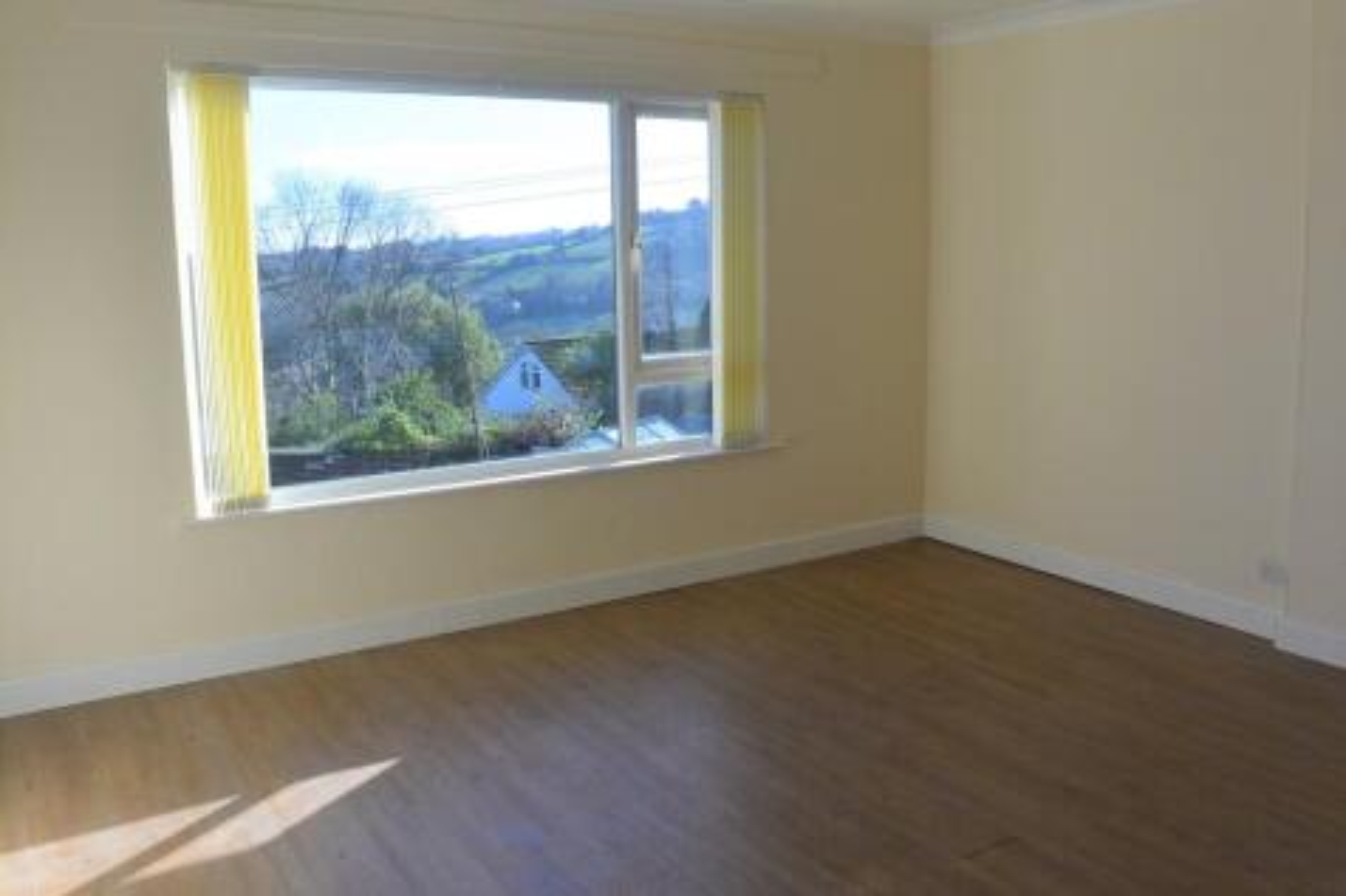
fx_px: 1084
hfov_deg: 63.7
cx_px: 673
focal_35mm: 29
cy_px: 448
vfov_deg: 44.9
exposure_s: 1/200
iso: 200
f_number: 4
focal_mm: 11
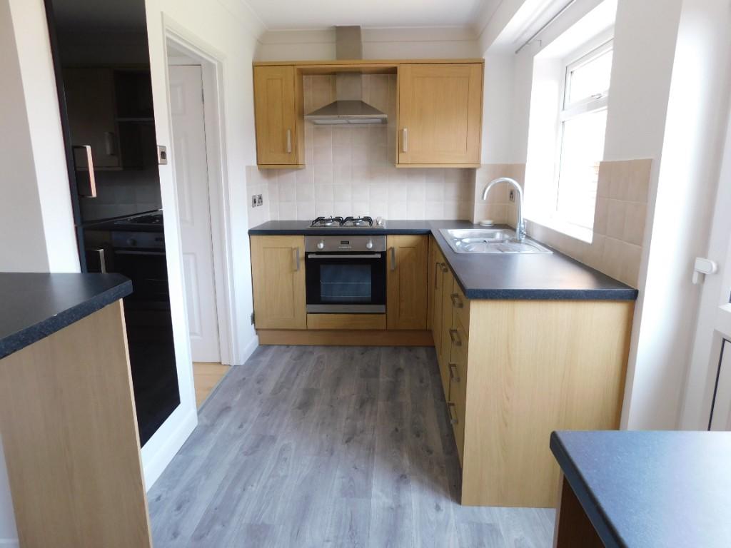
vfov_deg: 58.9
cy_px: 274
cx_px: 366
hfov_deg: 73.9
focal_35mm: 23
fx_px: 486
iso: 125
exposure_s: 1/30
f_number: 3
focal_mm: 4
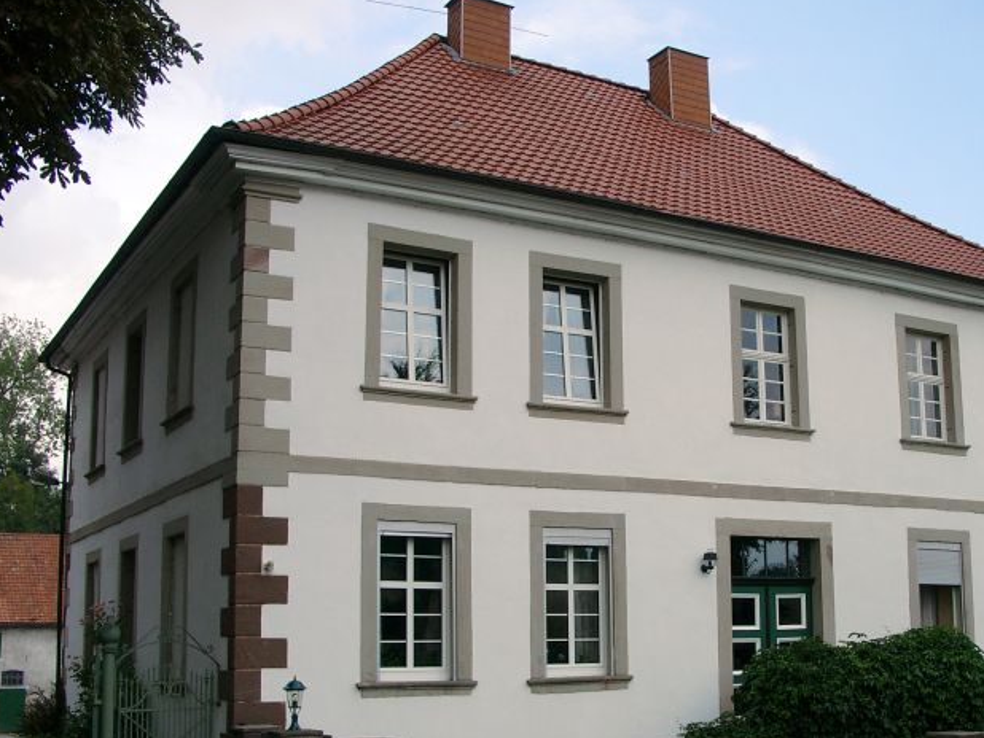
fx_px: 1251
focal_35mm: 44
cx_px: 631
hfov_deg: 42.5
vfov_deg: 32.8
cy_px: 433
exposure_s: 1/749
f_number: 4
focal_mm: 7.13
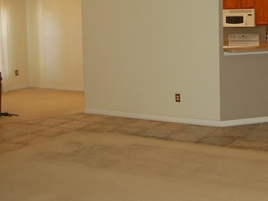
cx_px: 206
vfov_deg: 25.2
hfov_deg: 33.0
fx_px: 441
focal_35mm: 57
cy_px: 41
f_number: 3.8
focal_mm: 20
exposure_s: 1/60
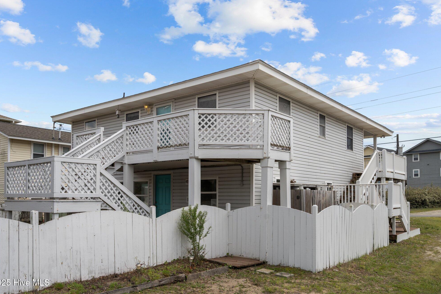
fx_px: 337
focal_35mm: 28
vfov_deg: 47.1
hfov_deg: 66.4
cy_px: 144
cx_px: 213
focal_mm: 26.5
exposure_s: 1/800
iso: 200
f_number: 7.1
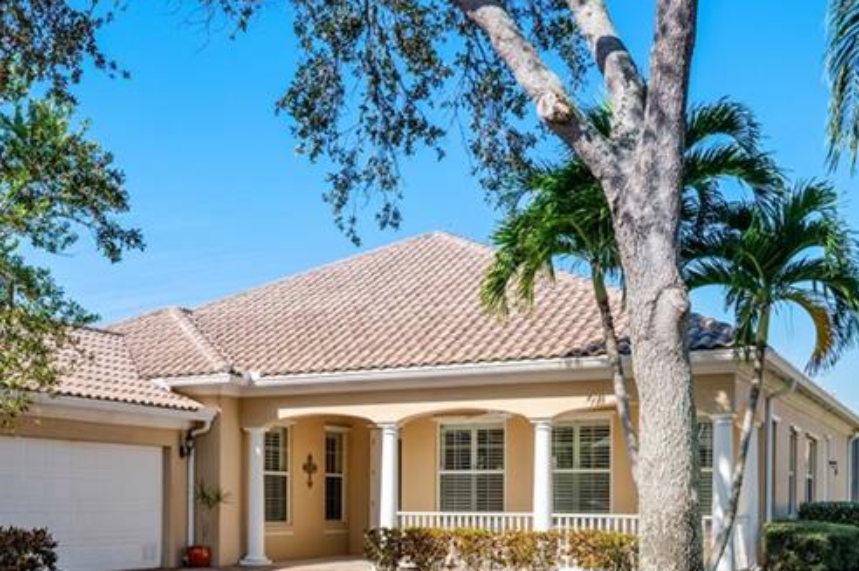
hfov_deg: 38.7
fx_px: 1192
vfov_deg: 26.2
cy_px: 492
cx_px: 223
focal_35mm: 50
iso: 640
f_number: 10
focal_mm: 24
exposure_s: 1/1250
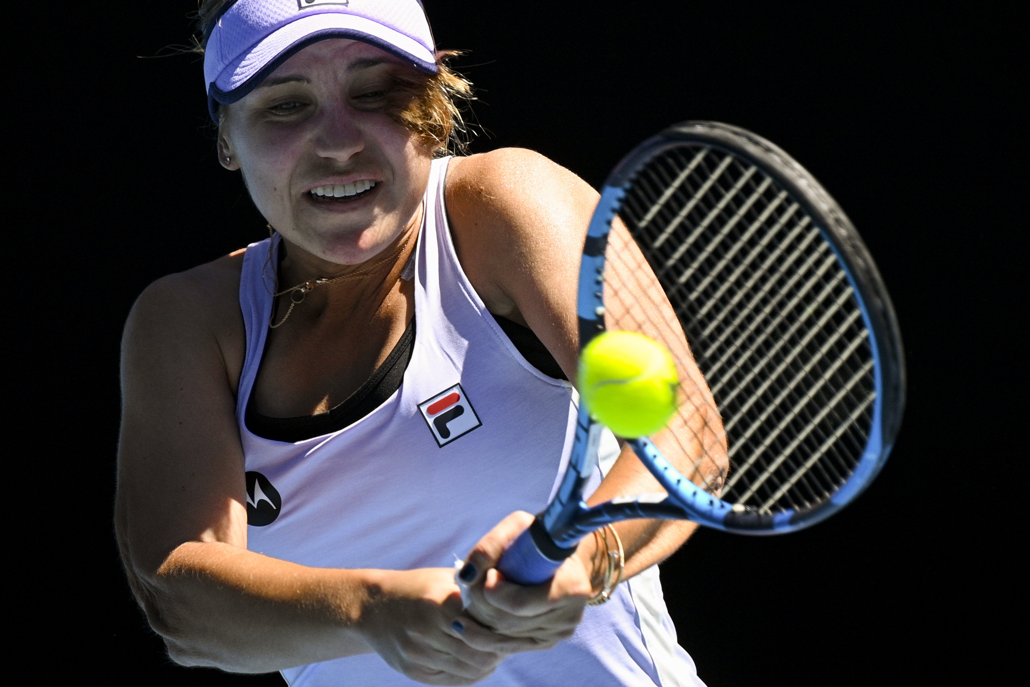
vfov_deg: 2.4
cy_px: 284
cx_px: 447
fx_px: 16222
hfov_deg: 3.6
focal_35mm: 567
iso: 1000
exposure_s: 1/4000
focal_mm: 440
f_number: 5.6
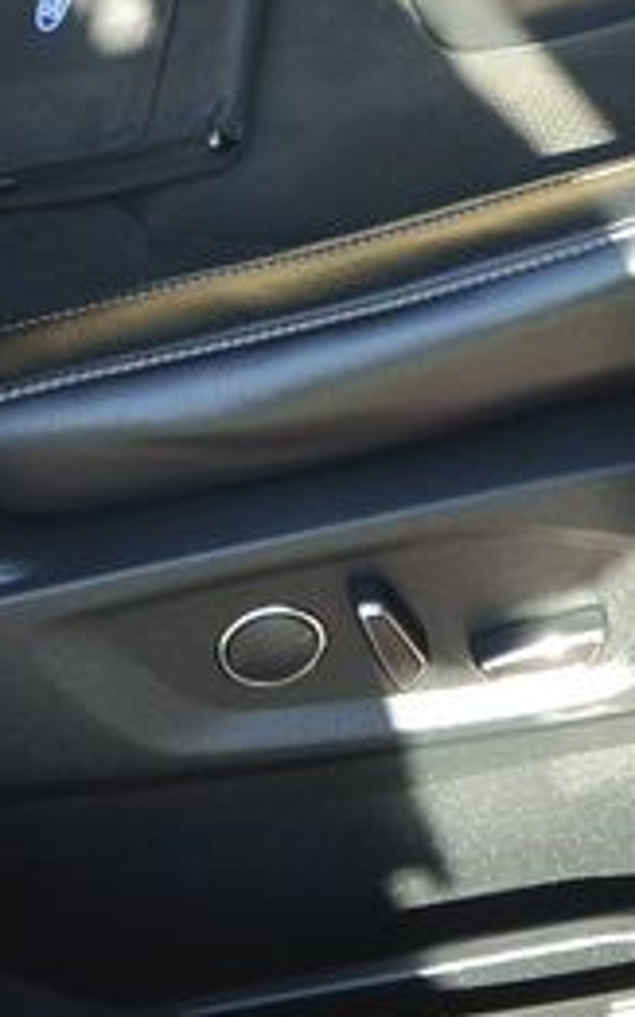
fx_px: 2992
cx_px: 709
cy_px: -138
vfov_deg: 18.5
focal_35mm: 108
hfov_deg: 11.9
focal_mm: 10
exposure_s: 1/125
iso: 160
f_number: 3.5
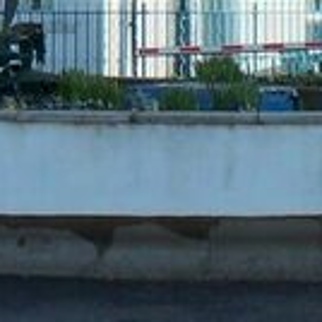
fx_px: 2957
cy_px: -258
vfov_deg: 6.1
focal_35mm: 281
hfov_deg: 6.2
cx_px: -65
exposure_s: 1/250
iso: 64
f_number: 4.1
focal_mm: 9.9
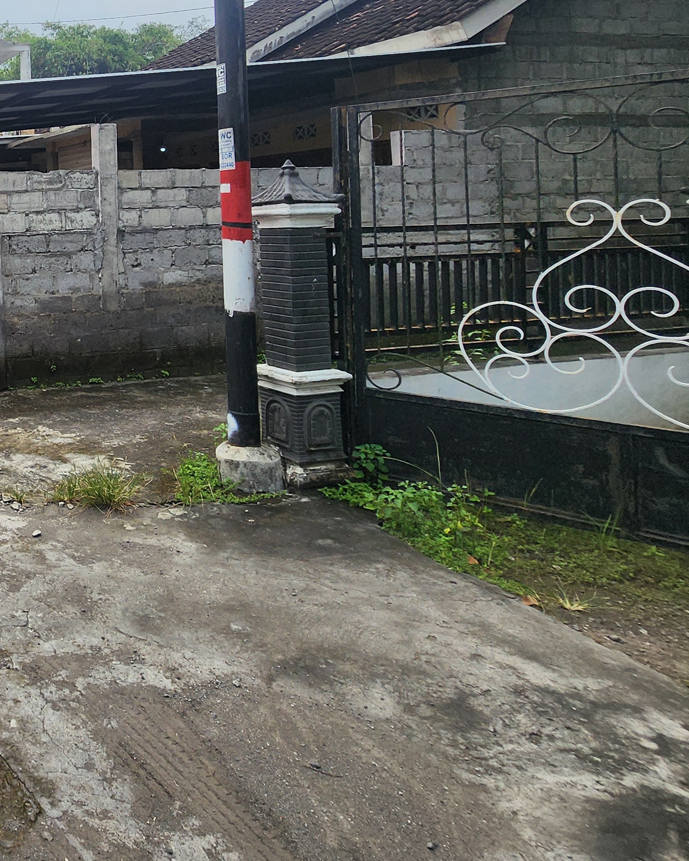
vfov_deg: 61.7
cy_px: 200
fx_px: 663
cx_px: -142
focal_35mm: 26
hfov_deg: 39.3
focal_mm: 2.2
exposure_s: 1/919
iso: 50
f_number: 2.2
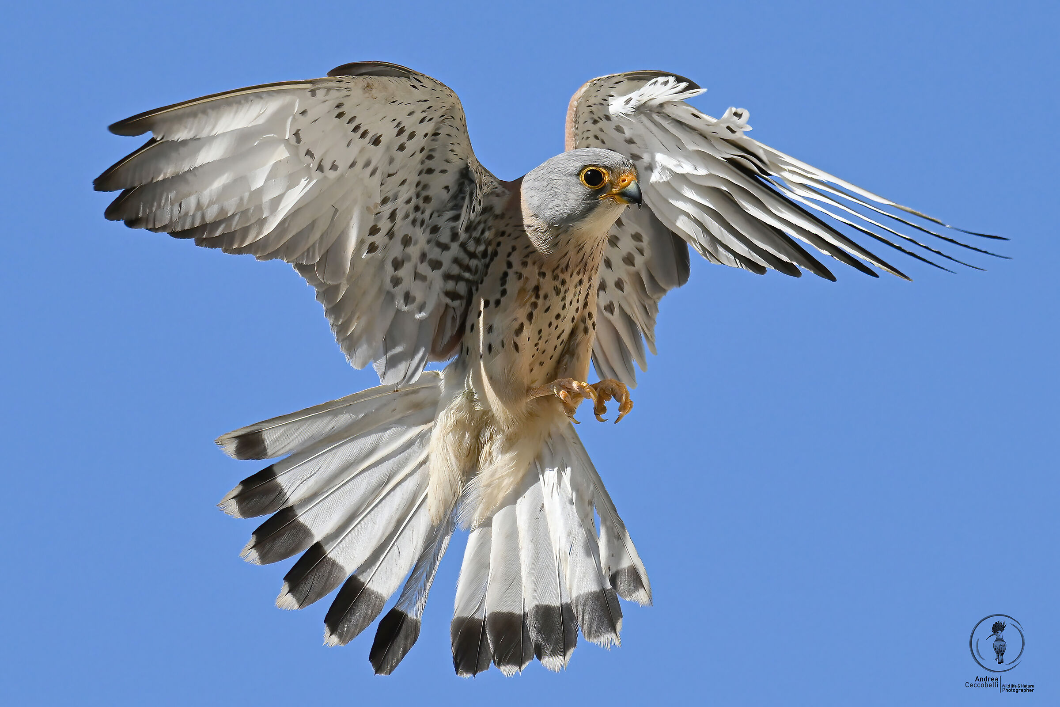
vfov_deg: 2.7
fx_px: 14721
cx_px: 530
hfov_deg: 4.1
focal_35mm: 500
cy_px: 354
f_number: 9
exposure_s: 1/3200
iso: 560
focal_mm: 500
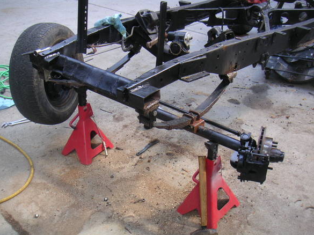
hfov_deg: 47.9
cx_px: 158
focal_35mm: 39
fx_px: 354
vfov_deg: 36.8
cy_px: 116
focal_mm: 6
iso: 50
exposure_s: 1/45
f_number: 2.8
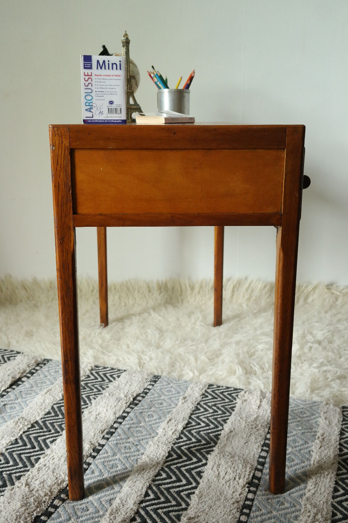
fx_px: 580
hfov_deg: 33.4
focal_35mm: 40
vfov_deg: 48.5
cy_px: 262
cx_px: 174
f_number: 5.6
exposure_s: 1/50
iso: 1600
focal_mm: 26
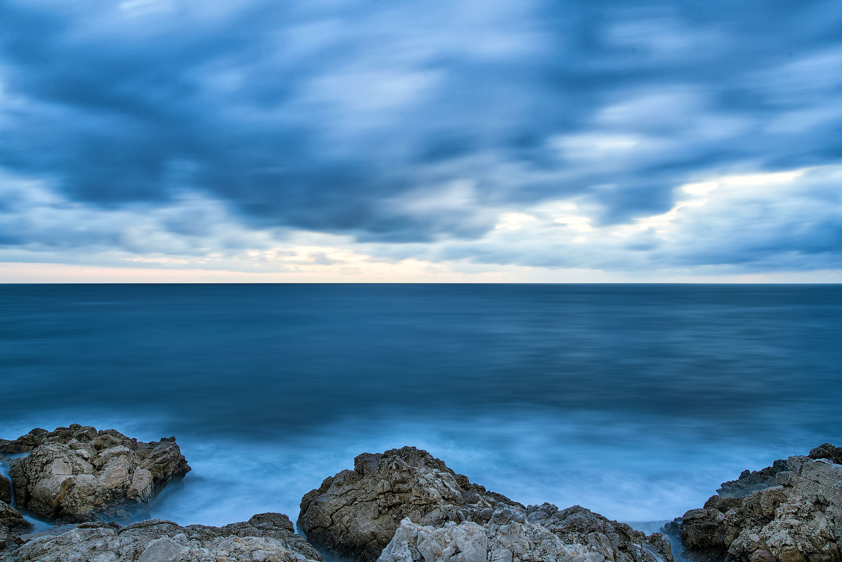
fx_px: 678
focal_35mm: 29
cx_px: 421
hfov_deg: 63.6
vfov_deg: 45.0
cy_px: 281
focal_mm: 29
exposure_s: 30
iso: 100
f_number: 11
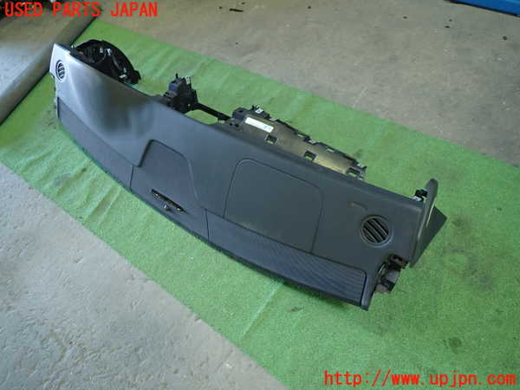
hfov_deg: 69.4
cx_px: 260
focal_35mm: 25
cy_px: 195
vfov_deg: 54.9
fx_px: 376
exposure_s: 1/30
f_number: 2
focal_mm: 4.5
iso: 400
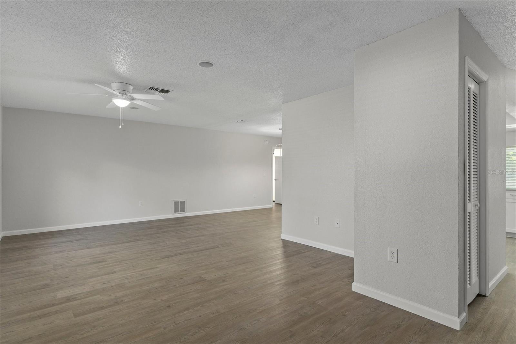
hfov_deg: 90.0
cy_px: 172
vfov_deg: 67.4
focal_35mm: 18
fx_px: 258
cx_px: 258
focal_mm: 12
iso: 320
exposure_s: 1/3
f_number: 8
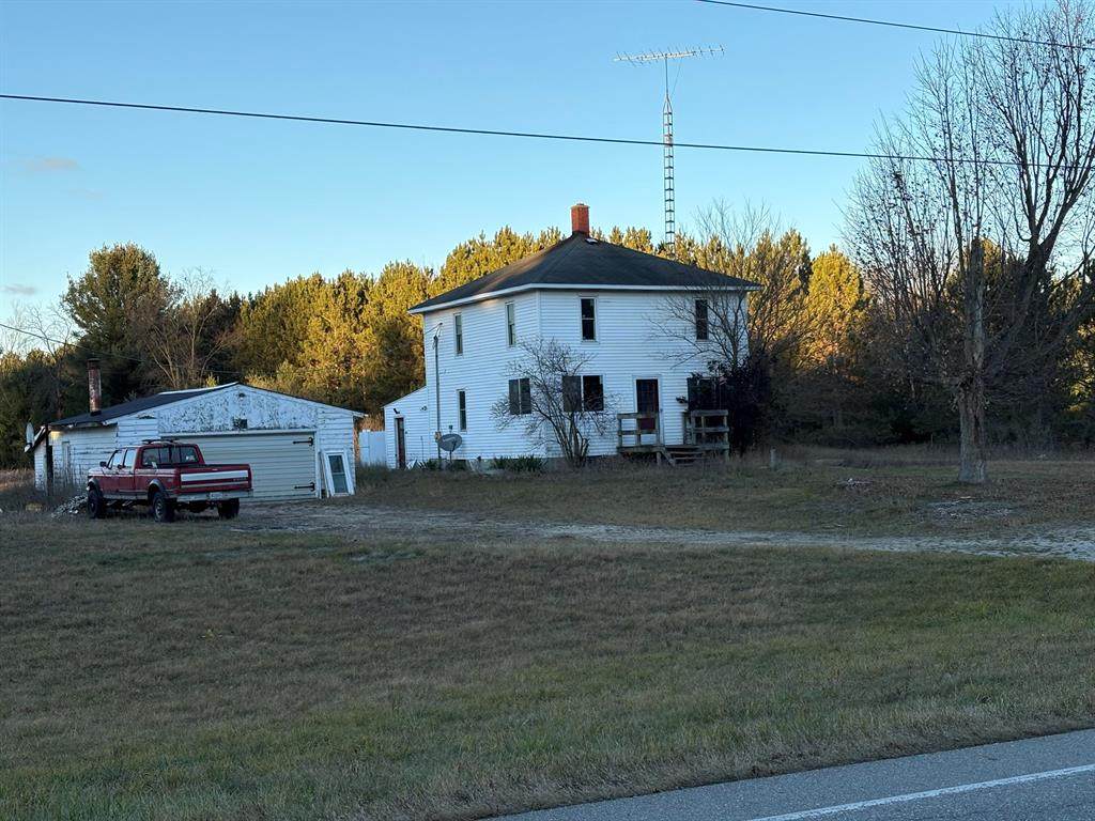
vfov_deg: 28.0
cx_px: 548
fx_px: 1645
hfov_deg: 36.8
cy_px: 410
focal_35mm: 52
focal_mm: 5.96
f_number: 1.6
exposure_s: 1/884
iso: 32
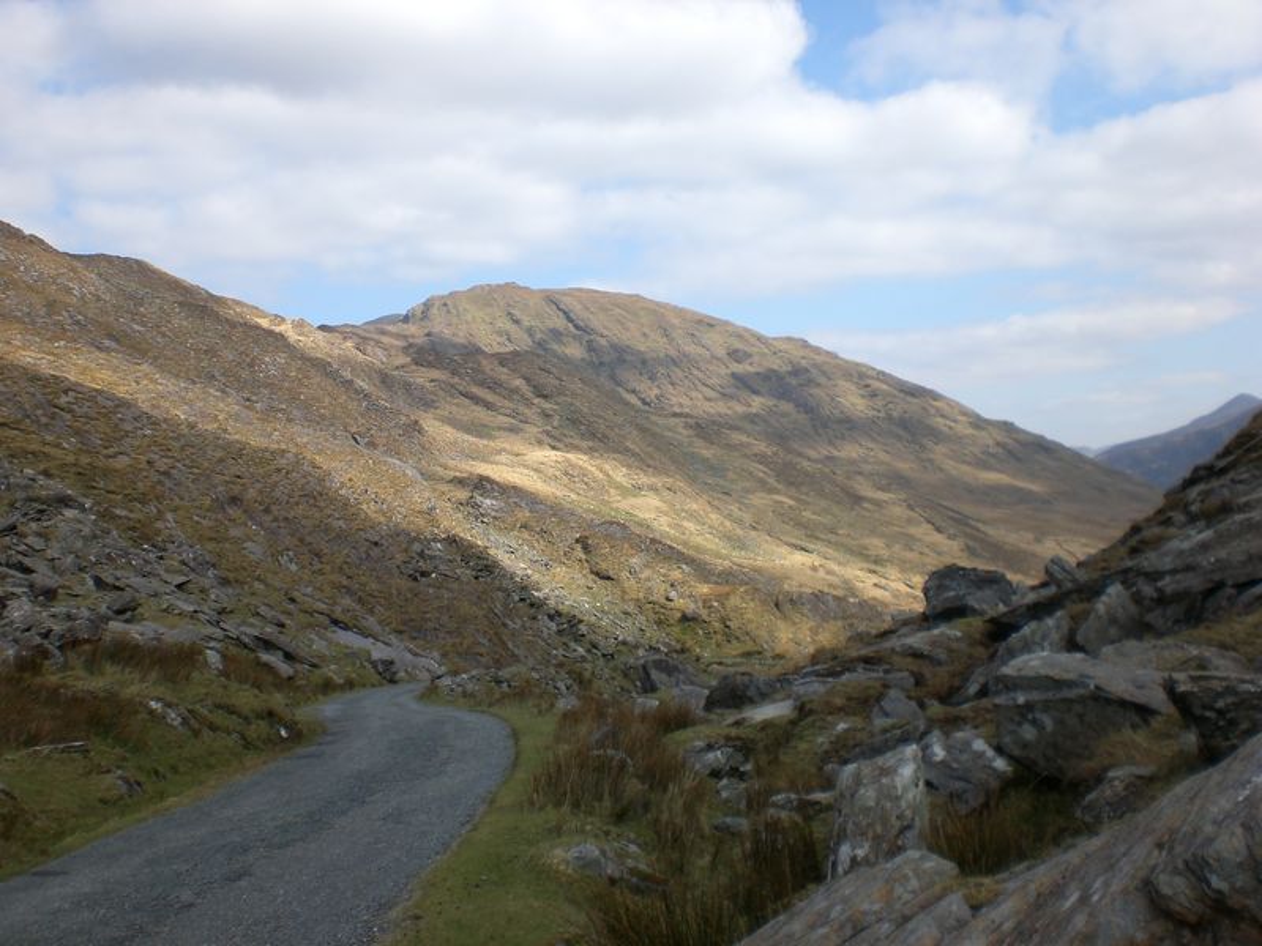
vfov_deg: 37.7
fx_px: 1385
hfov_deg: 49.0
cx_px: 631
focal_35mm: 38
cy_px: 473
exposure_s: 1/400
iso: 50
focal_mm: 6.3
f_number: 4.4
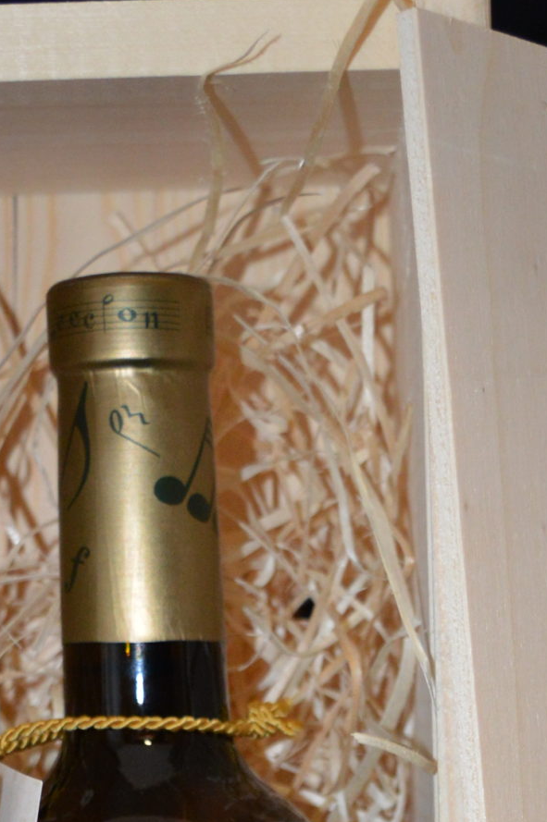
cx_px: 341
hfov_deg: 11.3
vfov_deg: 15.9
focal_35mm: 121
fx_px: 2763
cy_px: 1121
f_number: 4.2
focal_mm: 28
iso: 1100
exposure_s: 1/60
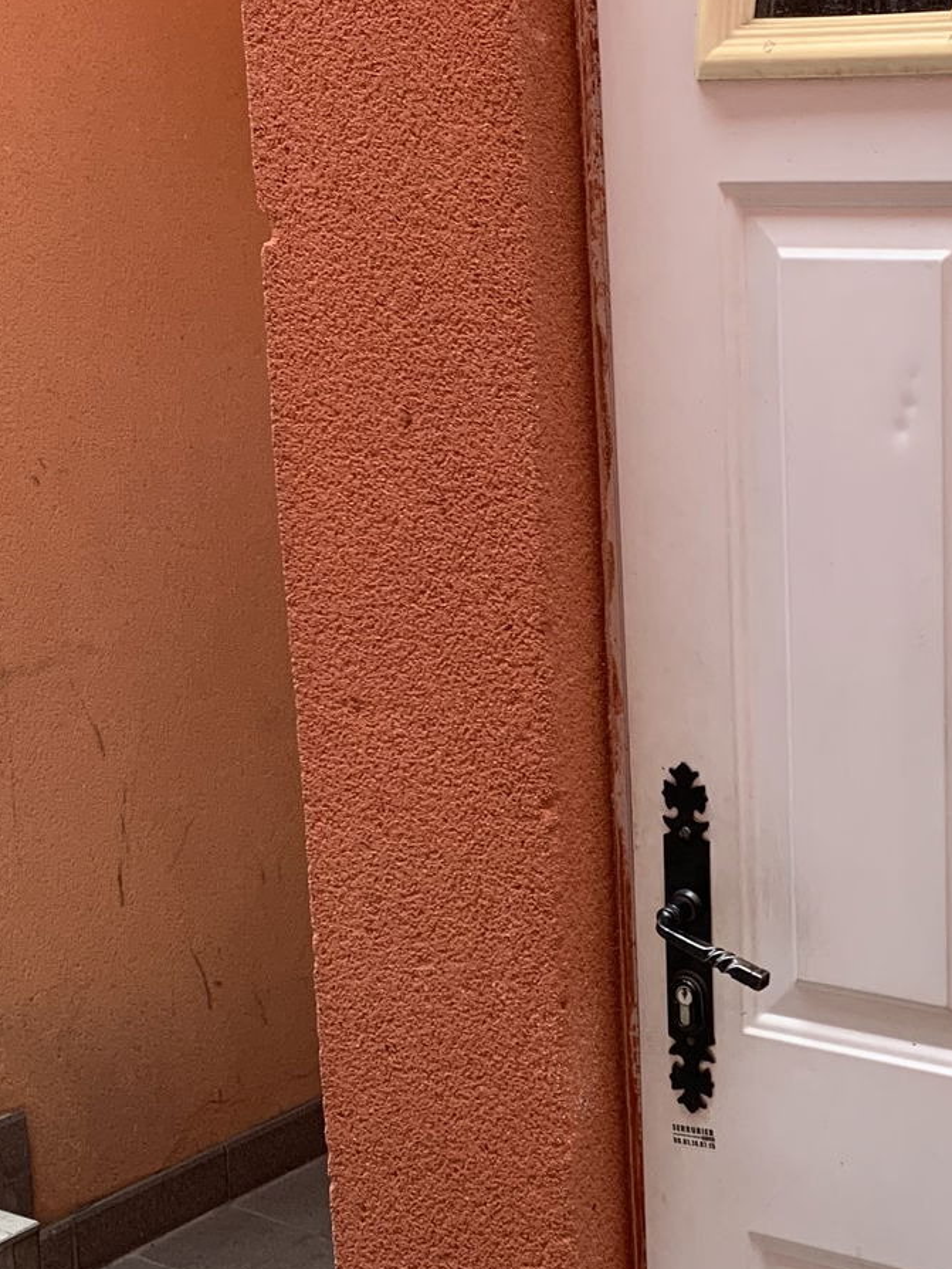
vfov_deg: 31.2
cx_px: 875
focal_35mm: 62
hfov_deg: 23.0
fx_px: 2272
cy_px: 645
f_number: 1.8
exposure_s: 1/121
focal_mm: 4.25
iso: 100
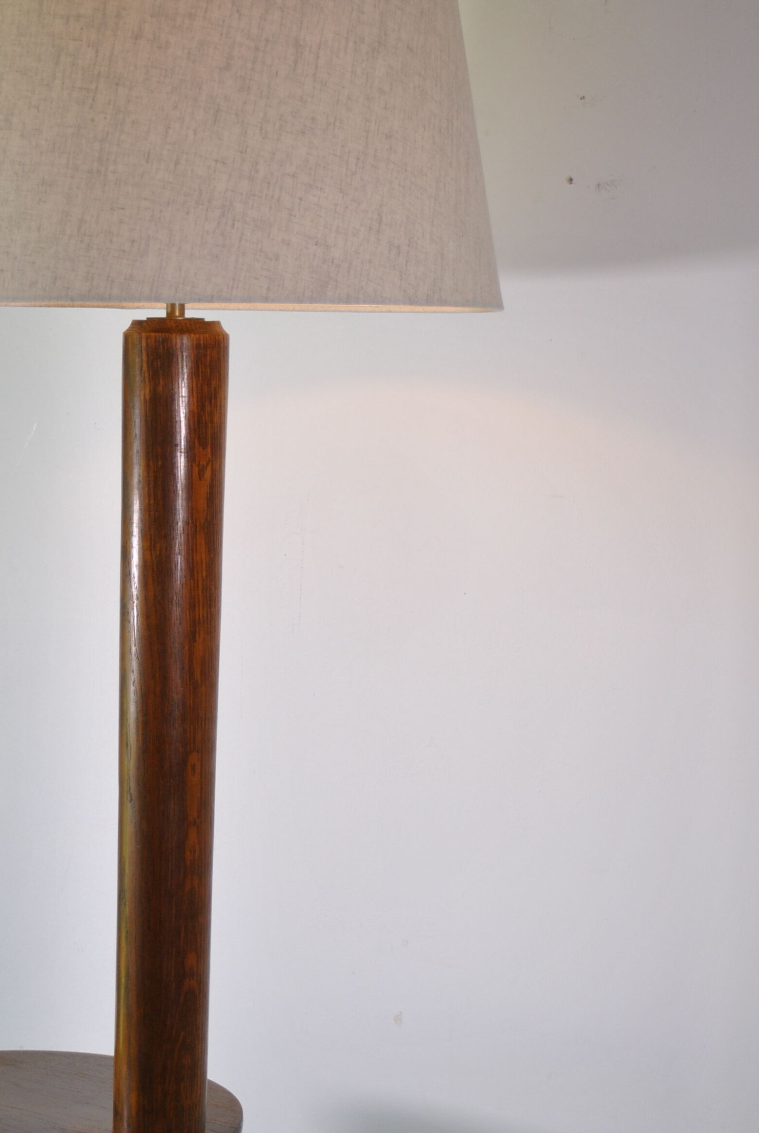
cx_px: 179
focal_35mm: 80
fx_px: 2523
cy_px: 605
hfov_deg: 17.0
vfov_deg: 25.3
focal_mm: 32
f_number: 4.8
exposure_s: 1/100
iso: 200
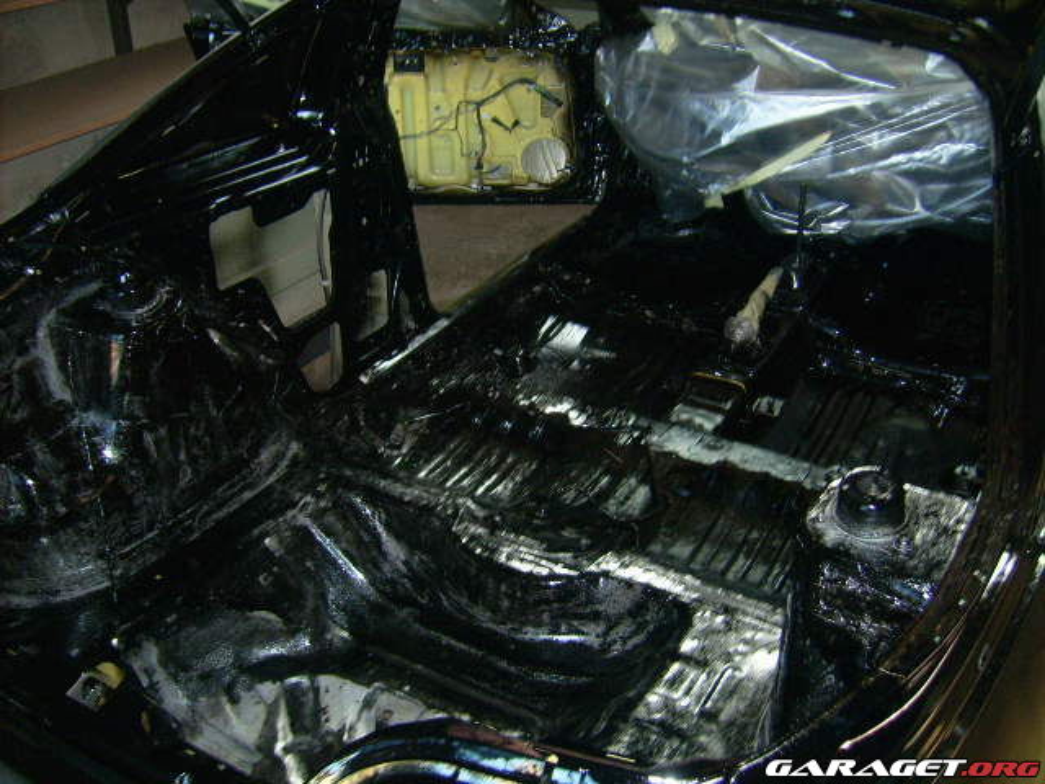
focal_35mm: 35
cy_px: 392
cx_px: 522
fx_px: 1057
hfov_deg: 52.6
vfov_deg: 40.7
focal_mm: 5.95
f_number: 2.8
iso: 100
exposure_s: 1/60
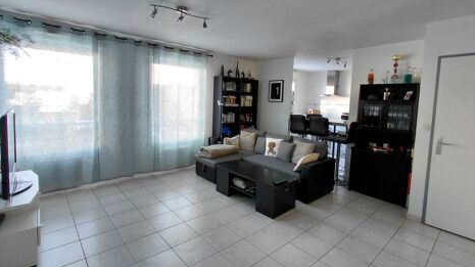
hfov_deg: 92.7
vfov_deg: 60.8
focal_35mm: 18
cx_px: 236
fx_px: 227
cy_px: 118
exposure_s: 1/60
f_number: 2.2
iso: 125
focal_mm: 1.64
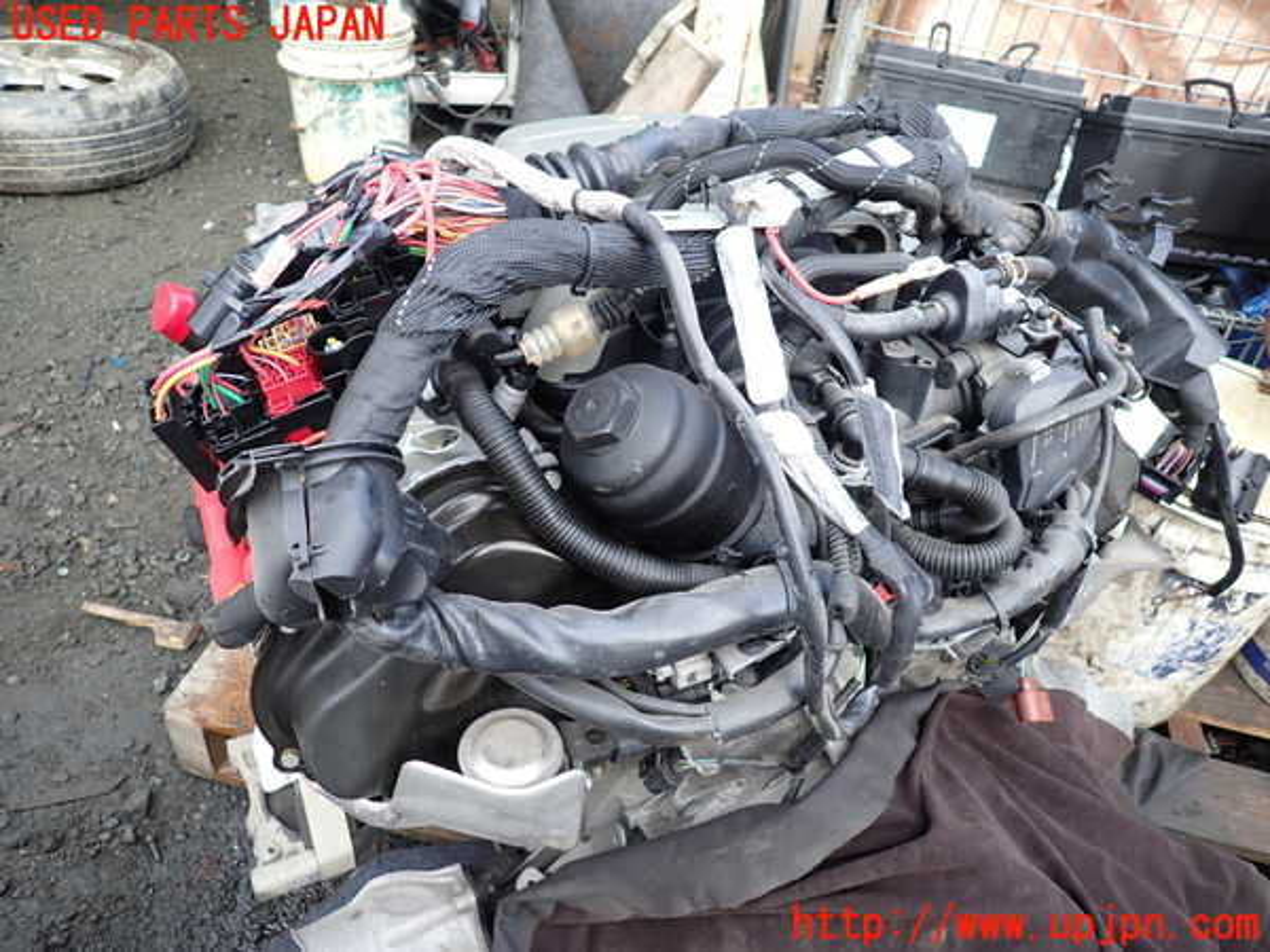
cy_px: 476
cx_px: 635
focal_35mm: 25
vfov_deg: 54.9
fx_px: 917
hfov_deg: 69.4
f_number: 2
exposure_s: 1/80
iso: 100
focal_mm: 4.5
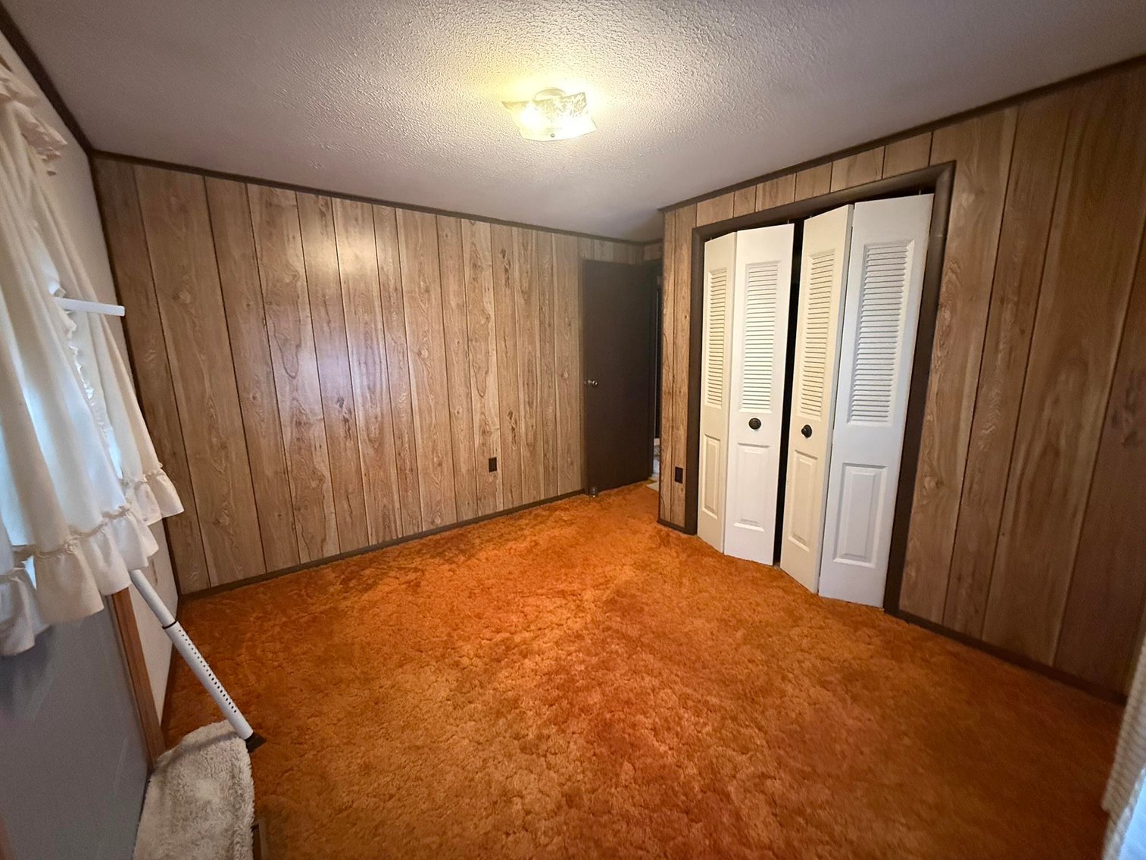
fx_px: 464
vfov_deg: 85.7
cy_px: 430
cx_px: 573
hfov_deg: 102.1
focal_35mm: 14
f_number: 2.2
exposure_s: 1/60
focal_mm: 2.22
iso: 1250
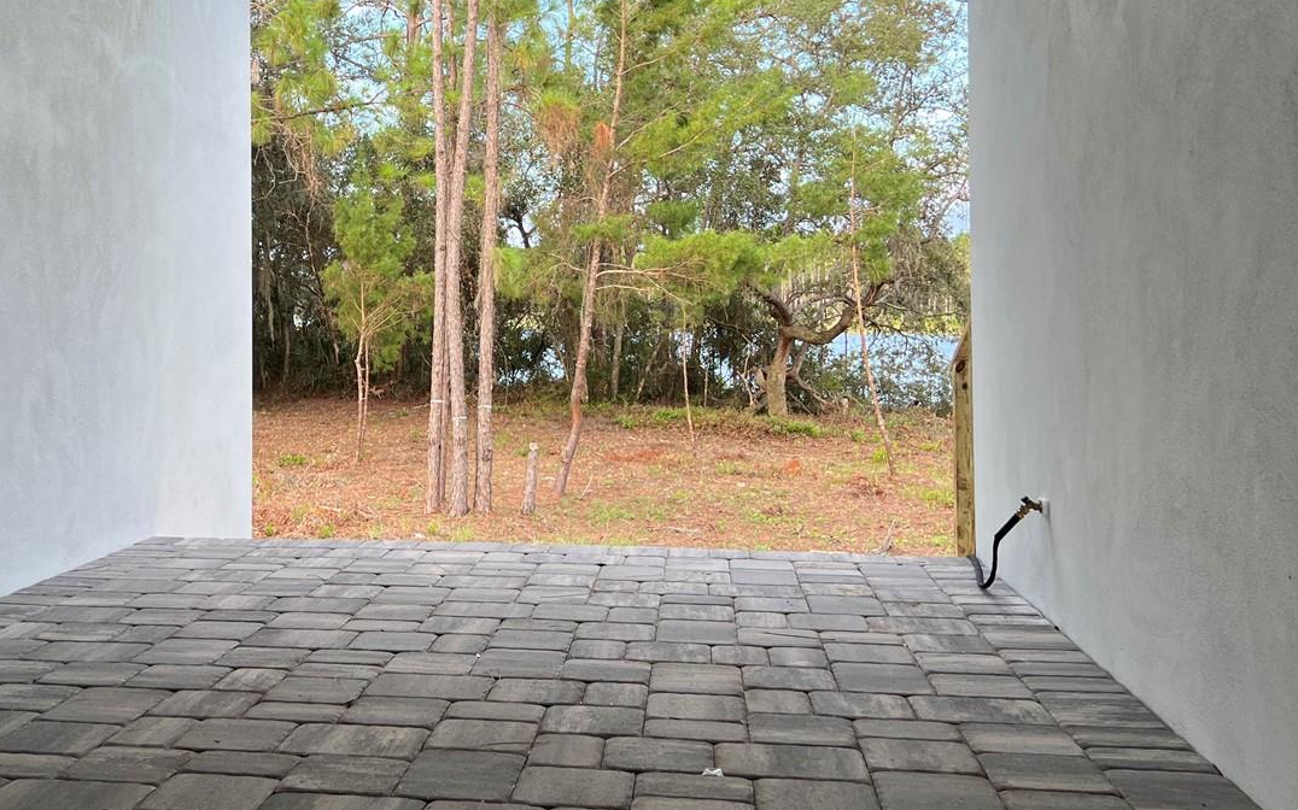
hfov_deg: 47.7
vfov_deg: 31.0
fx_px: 1450
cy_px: 277
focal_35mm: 41
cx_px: 464
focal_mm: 5.7
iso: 40
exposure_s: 1/216
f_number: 1.5
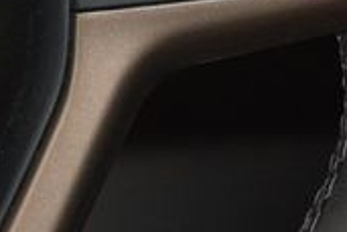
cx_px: 254
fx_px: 3778
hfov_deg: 5.3
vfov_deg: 3.5
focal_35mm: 392
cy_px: -115
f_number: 4.5
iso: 2200
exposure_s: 1/30
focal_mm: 70
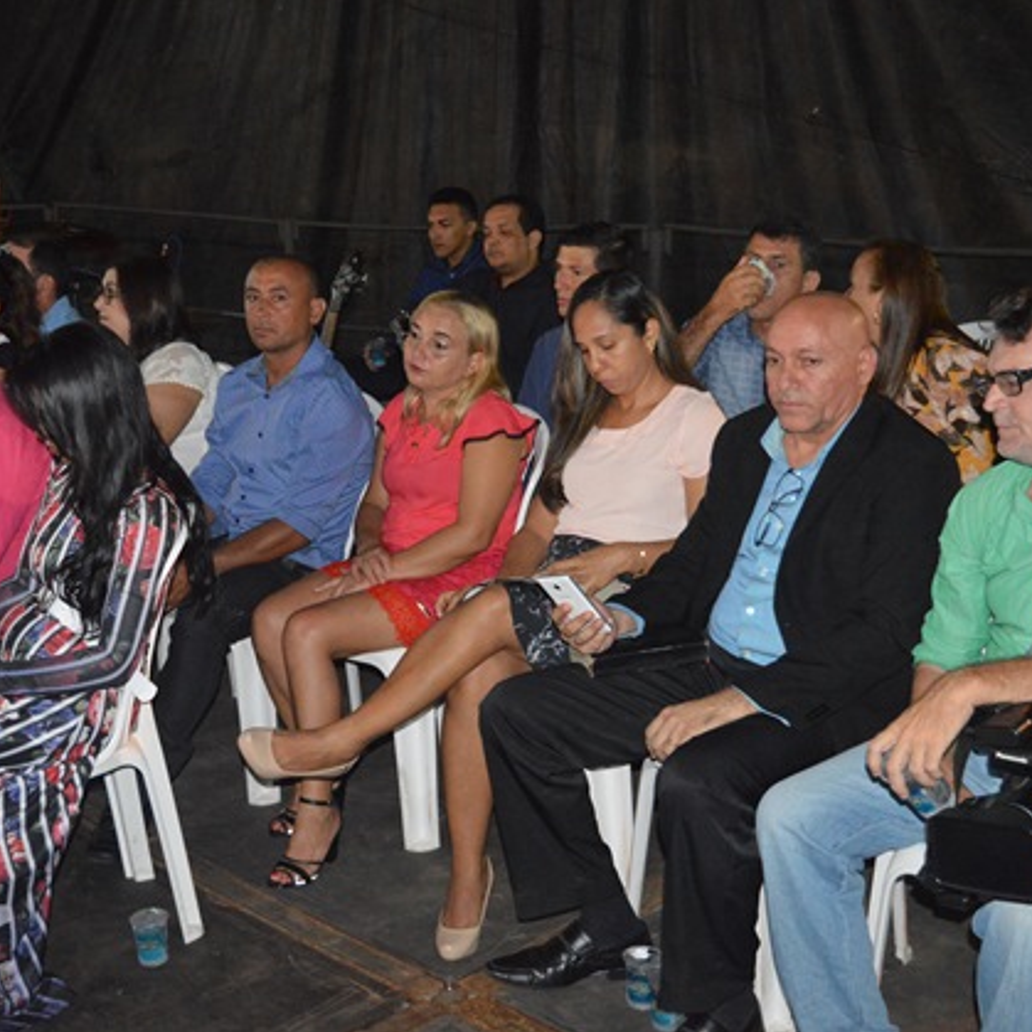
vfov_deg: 34.9
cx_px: 429
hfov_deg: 34.8
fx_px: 1641
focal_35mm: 49
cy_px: 515
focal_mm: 25
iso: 3200
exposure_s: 1/60
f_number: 4
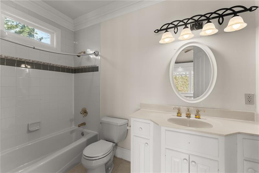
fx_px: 101
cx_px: 130
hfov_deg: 104.3
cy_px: 86
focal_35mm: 14
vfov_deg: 81.2
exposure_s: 1/25
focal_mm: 14
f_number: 7.1
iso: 800
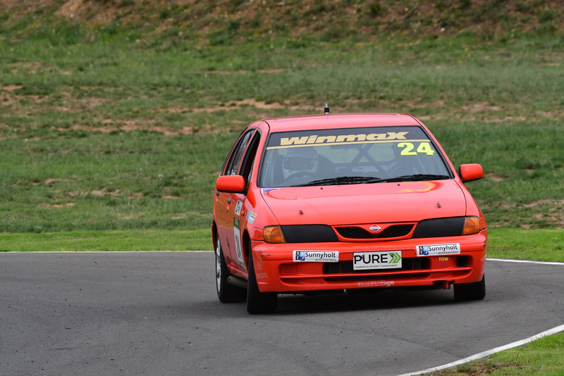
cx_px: 282
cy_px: 188
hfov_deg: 3.1
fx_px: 10343
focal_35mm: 660
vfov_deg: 2.1
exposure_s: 1/640
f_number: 11
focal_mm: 440
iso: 800
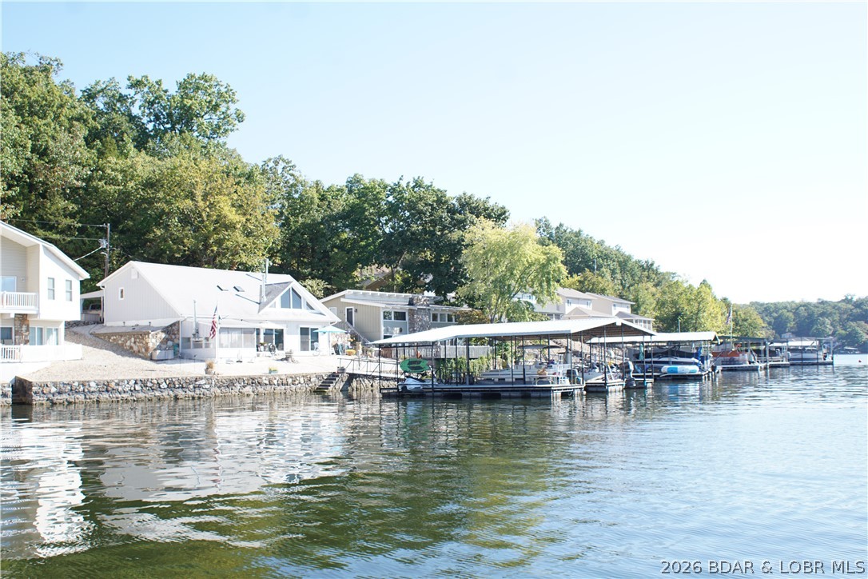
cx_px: 434
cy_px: 290
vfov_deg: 34.2
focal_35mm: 39
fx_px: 940
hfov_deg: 49.6
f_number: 6.3
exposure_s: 1/125
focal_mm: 26
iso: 100
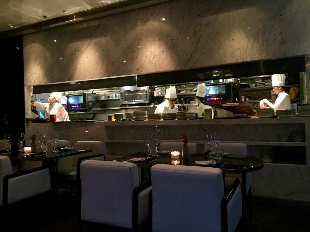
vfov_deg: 48.2
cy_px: 116
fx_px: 260
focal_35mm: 29
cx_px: 155
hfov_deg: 61.7
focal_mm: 4.15
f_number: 2.2
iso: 200
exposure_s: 1/8
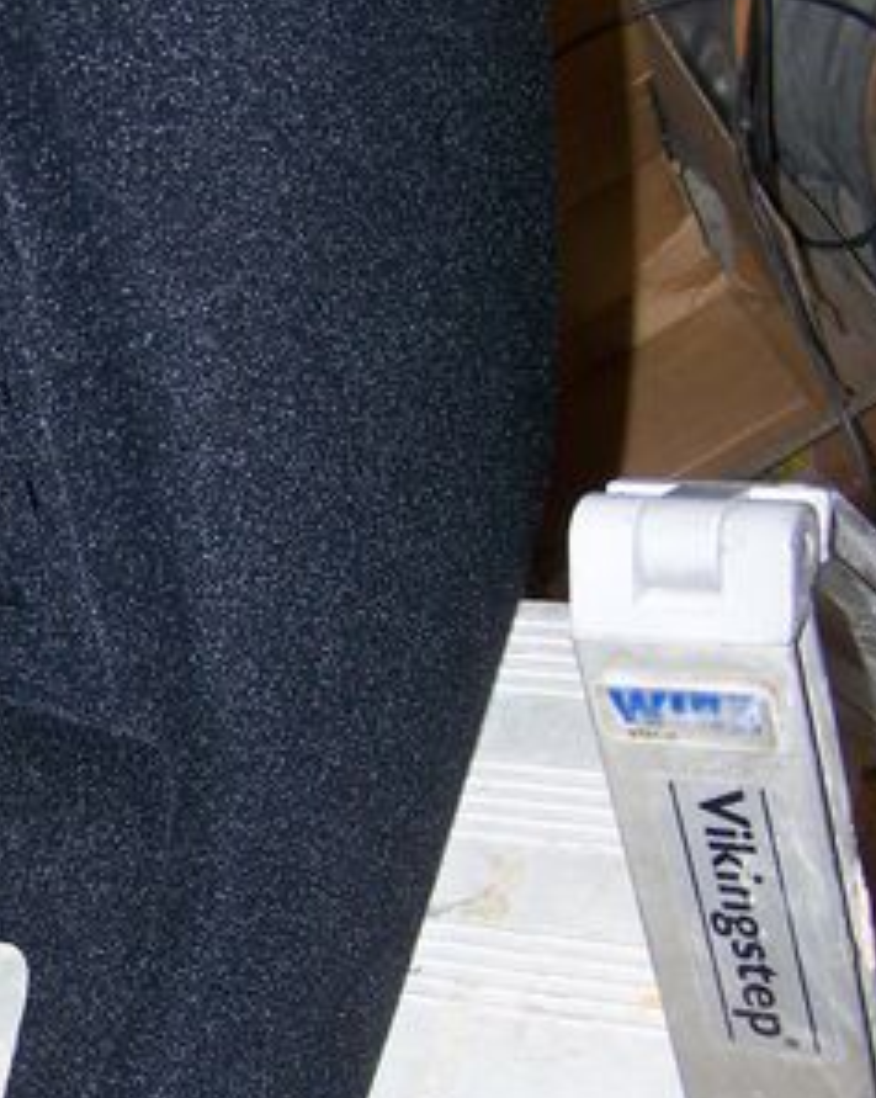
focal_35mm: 80
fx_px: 2597
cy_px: 588
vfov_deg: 23.9
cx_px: 70
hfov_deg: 18.8
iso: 80
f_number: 2.8
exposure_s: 1/60
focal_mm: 6.3
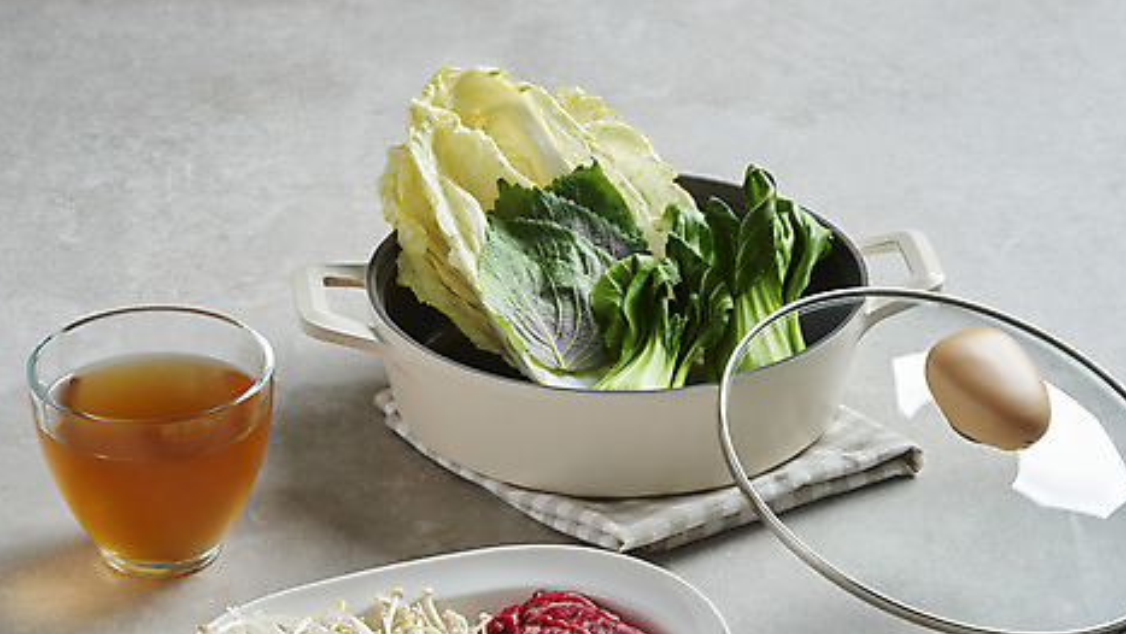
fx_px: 4211
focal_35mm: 141
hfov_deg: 15.2
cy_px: 463
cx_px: 604
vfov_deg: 8.6
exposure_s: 1/125
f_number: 20
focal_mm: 105
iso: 100
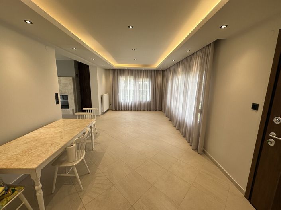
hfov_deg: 102.1
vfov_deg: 85.6
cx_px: 140
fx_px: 114
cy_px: 105
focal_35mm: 14
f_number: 2.2
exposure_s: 1/100
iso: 64
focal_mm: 2.22
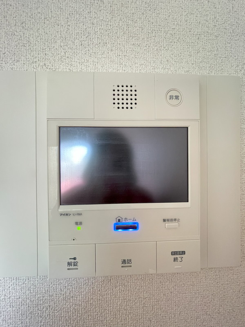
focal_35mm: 15
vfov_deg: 98.2
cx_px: 122
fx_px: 142
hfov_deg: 81.7
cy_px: 164
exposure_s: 1/60
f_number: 2.4
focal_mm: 1.54
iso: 400
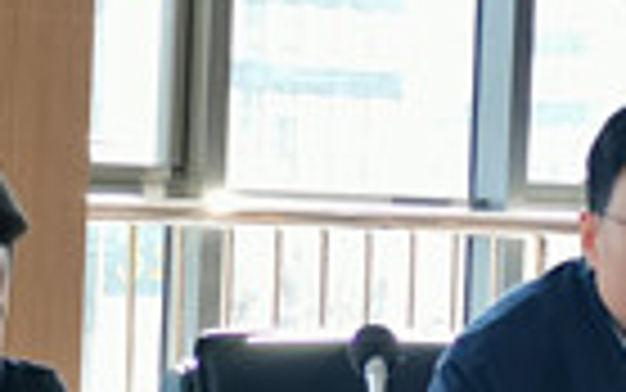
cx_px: 464
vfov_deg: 8.6
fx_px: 2594
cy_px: 252
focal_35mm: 152
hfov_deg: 13.7
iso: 125
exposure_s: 1/100
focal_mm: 5.58
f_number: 1.8
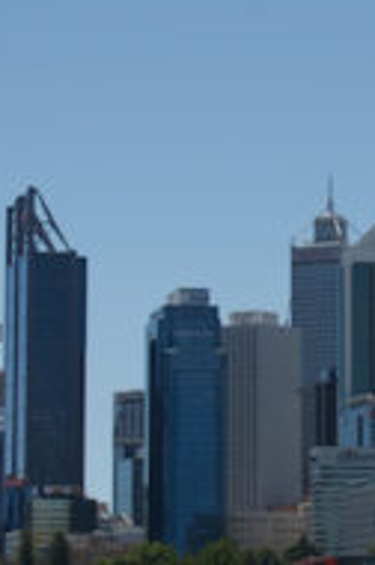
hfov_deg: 7.2
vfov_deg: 10.9
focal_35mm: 189
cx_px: 475
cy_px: 196
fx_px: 2964
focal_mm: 35
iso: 100
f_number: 11
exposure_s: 1/200
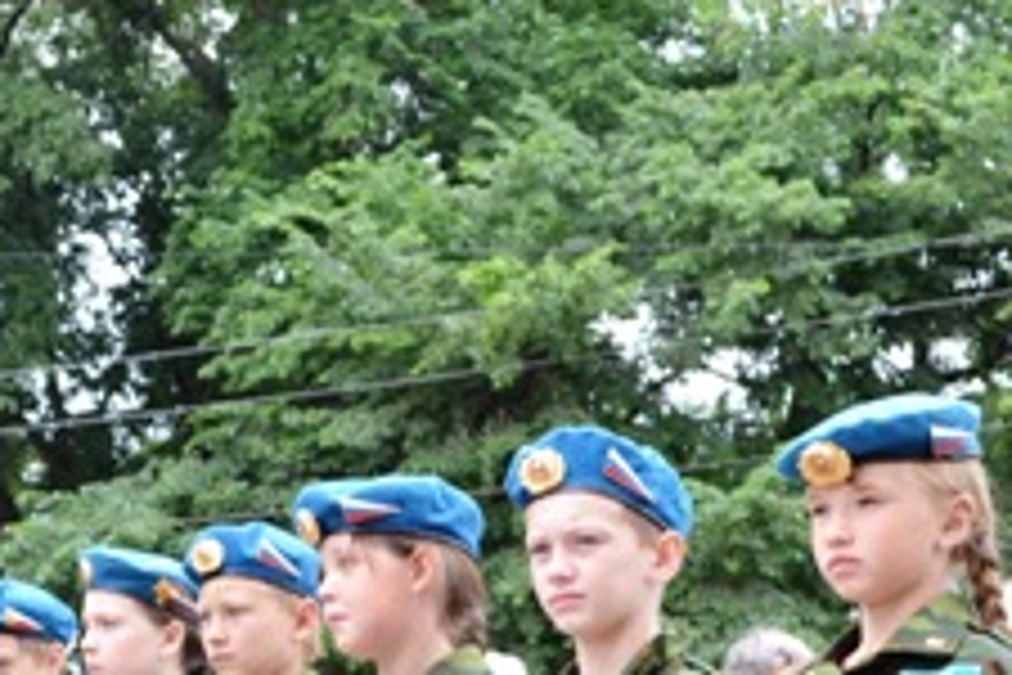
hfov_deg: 23.1
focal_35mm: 88
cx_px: 391
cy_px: 783
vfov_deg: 15.1
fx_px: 2474
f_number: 5.6
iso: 320
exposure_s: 1/125
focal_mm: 22
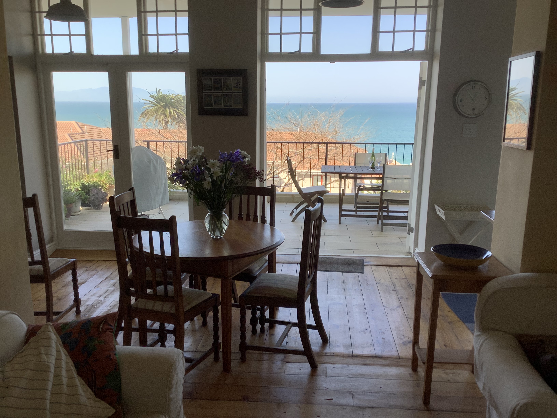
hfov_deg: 58.4
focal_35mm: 31
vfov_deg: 45.4
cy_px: 209
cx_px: 278
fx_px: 499
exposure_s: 1/179
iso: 25
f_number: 2.4
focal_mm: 3.3
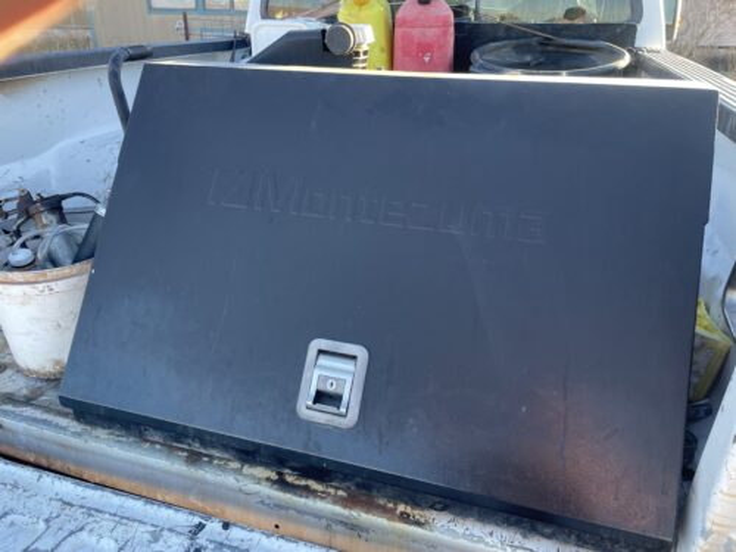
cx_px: 368
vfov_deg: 53.1
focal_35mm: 26
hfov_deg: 67.3
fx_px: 553
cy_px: 276
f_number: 1.6
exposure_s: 1/121
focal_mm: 4.2
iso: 32
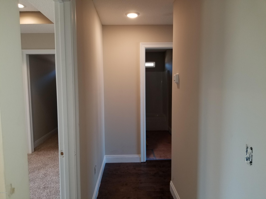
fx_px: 200
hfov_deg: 67.3
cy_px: 100
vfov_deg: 53.1
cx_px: 133
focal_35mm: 26
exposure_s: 1/60
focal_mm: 4.25
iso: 100
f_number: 1.7
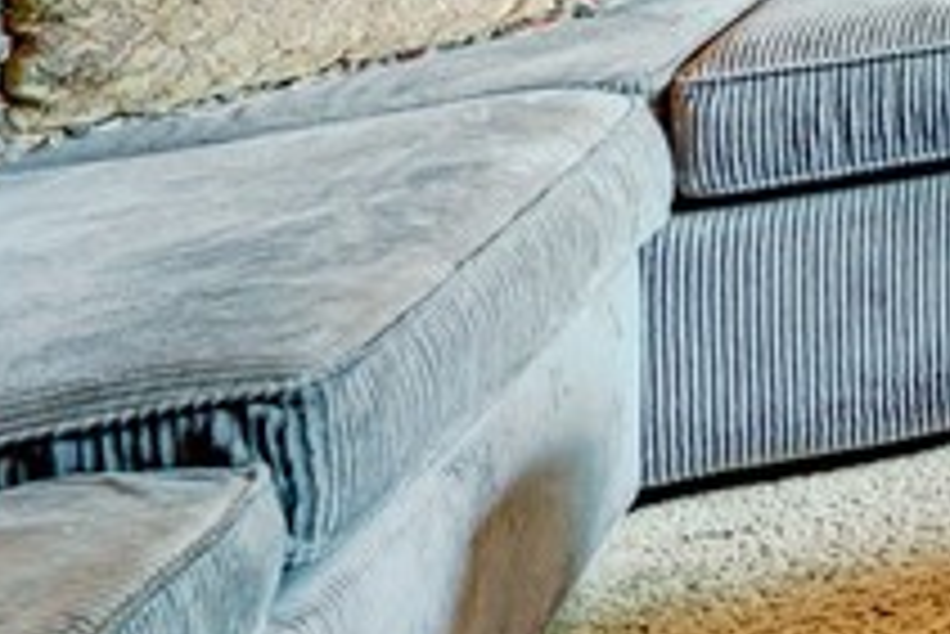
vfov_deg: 16.2
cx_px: 2393
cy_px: -486
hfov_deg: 14.3
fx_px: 1901
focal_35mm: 72
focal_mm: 14
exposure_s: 1/5
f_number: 10
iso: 50
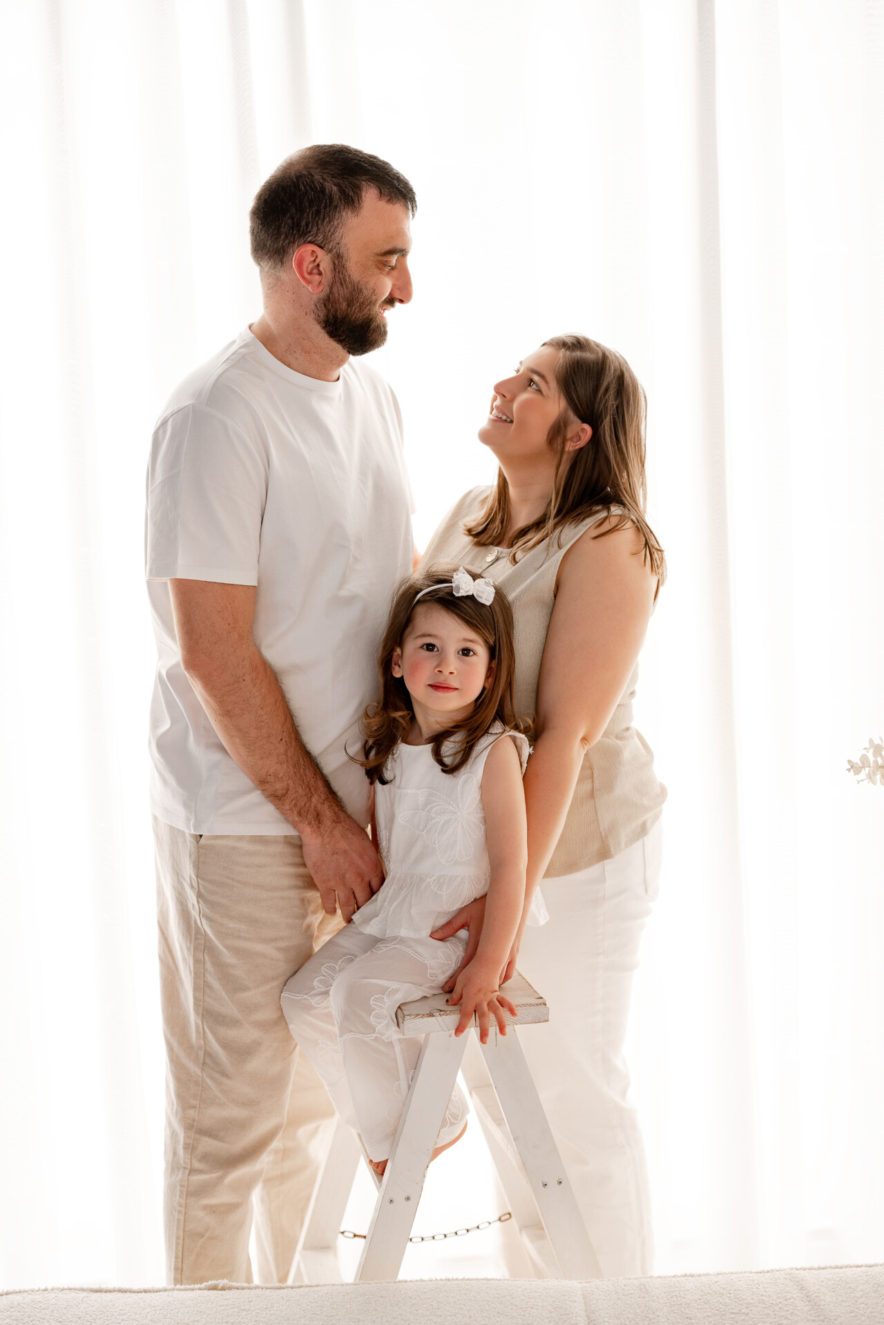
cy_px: 662
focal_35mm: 50
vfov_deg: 39.6
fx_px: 1842
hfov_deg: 27.0
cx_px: 442
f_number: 2.2
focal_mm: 50
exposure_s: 1/200
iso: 160
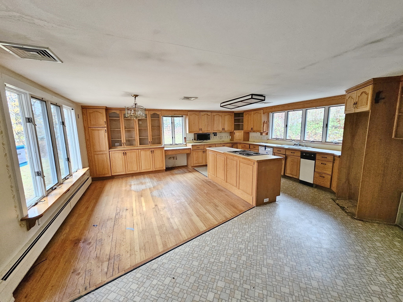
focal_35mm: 13
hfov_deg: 106.2
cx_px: 202
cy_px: 151
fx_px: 151
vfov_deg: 89.9
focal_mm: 2.2
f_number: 2.2
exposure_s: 1/24
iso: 1000
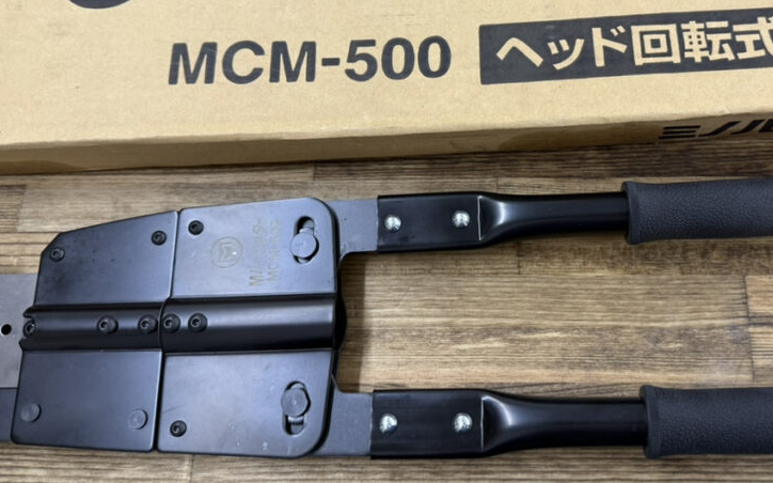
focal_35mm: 36
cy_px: 139
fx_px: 758
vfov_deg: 34.8
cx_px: 492
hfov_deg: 53.3
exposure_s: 1/100
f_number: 1.78
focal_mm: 6.76
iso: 160
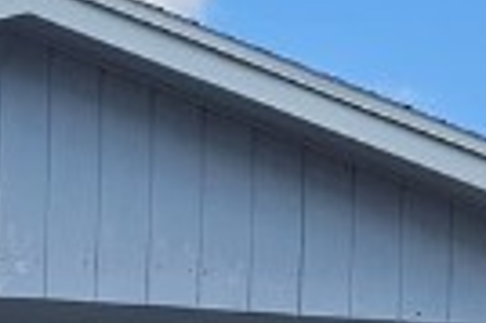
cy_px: 675
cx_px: -421
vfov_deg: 7.2
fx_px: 2467
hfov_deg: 10.5
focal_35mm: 183
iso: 10
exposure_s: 1/738
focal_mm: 6.3
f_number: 1.7
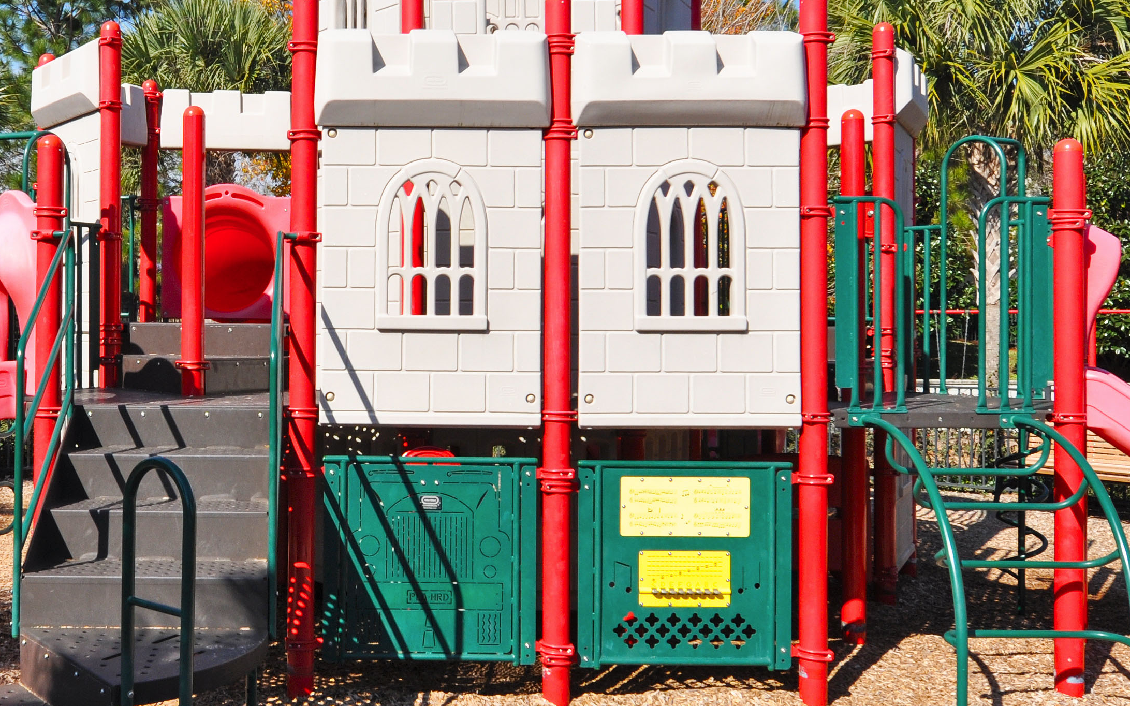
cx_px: 299
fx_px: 1386
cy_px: 291
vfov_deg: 28.5
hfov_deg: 43.1
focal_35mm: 45
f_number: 10
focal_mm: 15
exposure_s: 1/400
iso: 200
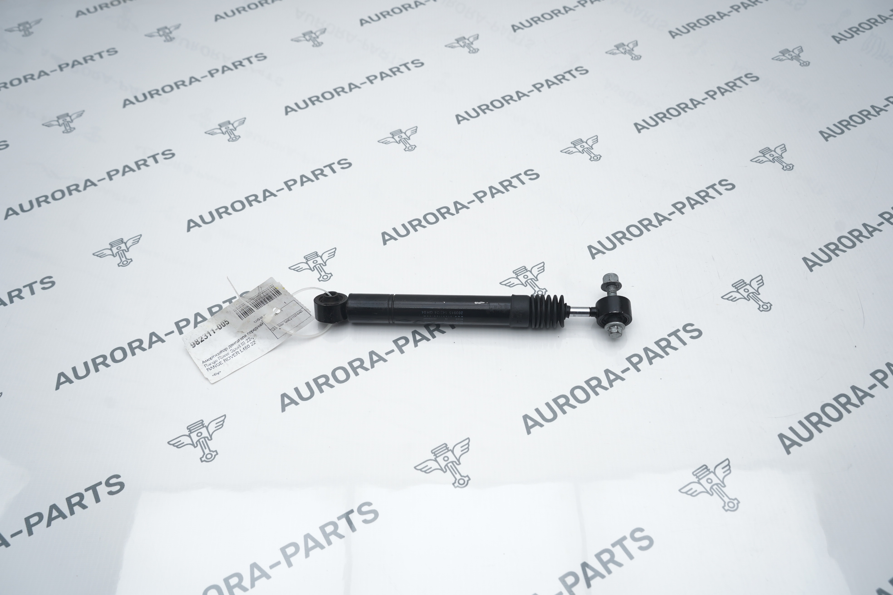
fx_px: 719
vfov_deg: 45.0
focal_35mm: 29
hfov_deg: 63.7
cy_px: 298
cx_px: 446
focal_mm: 29
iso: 500
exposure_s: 1/160
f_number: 6.3
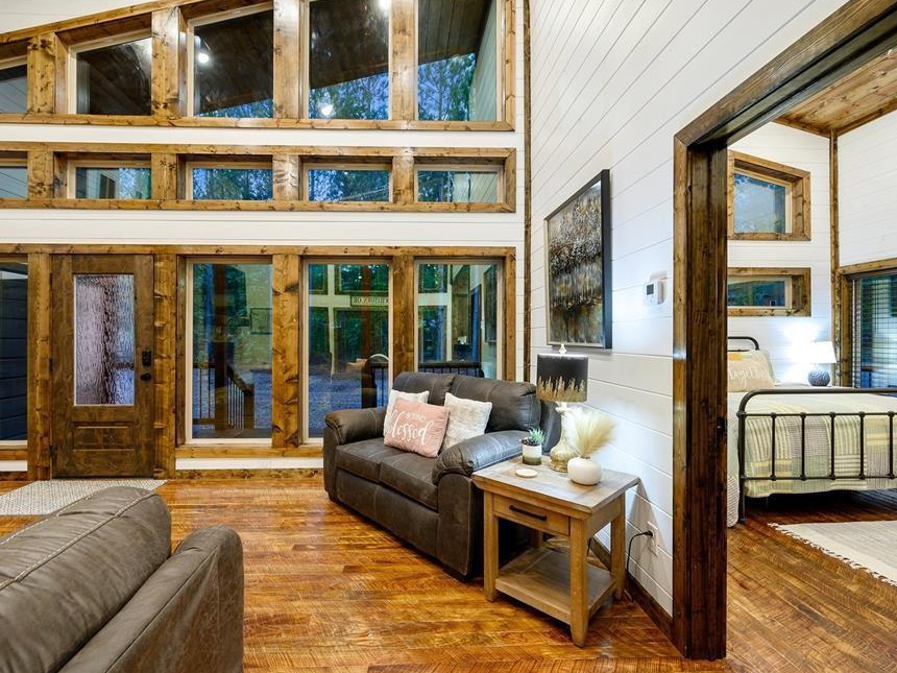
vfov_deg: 78.1
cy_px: 350
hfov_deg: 94.3
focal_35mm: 16
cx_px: 417
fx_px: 415
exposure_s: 1/1.67
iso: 400
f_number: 9
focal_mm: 14
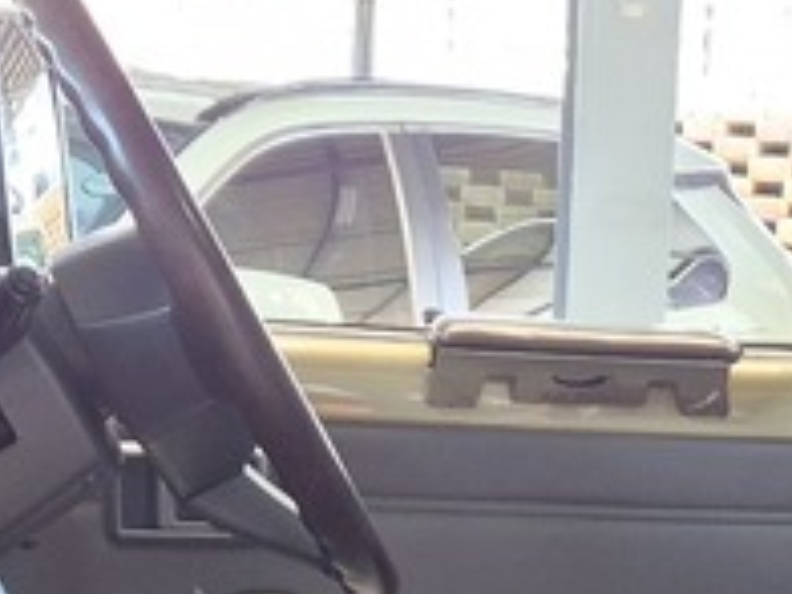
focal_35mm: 120
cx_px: 739
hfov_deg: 16.2
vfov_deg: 11.7
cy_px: 950
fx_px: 2746
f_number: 1.8
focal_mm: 5.4
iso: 250
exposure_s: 1/100
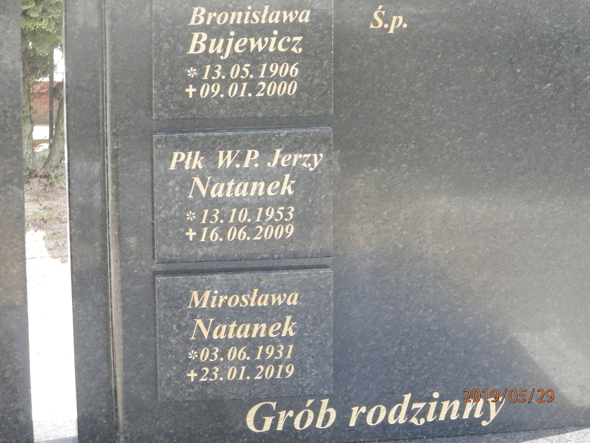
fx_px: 2250
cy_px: 222
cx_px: 295
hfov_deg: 14.9
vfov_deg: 11.2
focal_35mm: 132
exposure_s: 1/60
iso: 200
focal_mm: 23.6
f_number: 4.7
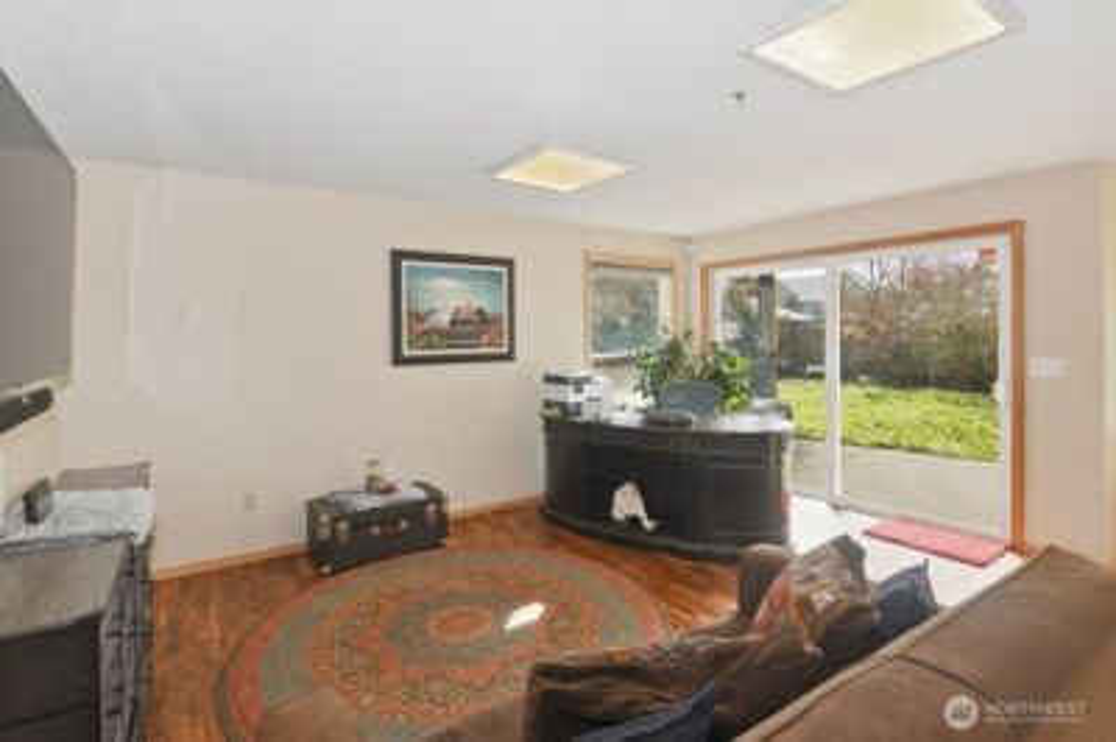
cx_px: 558
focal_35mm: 16
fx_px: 496
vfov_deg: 73.6
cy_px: 371
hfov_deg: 96.8
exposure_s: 1/13
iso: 320
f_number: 10
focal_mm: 11
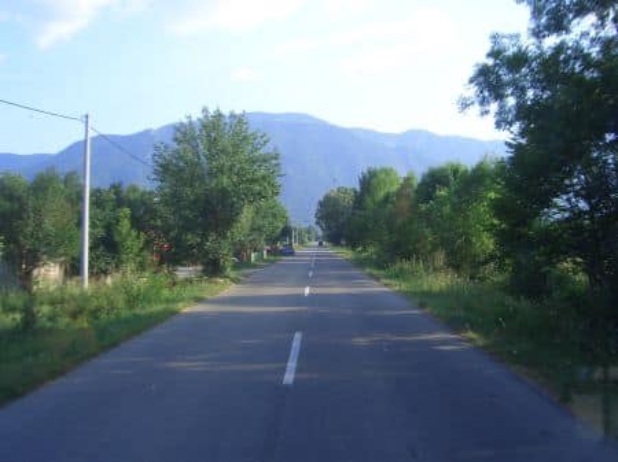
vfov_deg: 36.8
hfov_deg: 47.9
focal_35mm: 39
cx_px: 309
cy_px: 231
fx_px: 696
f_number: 4.8
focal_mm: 8
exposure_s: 1/125
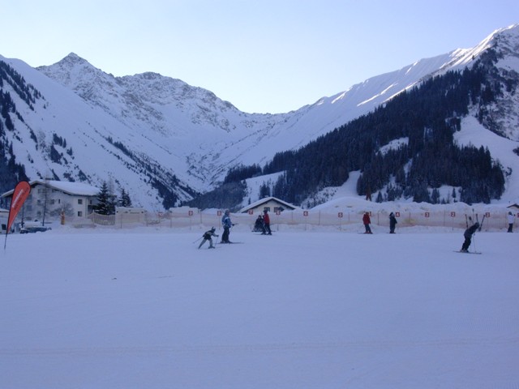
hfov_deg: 42.1
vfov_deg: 32.2
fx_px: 675
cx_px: 260
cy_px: 194
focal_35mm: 45
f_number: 5.8
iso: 70
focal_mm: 6.7
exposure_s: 1/192
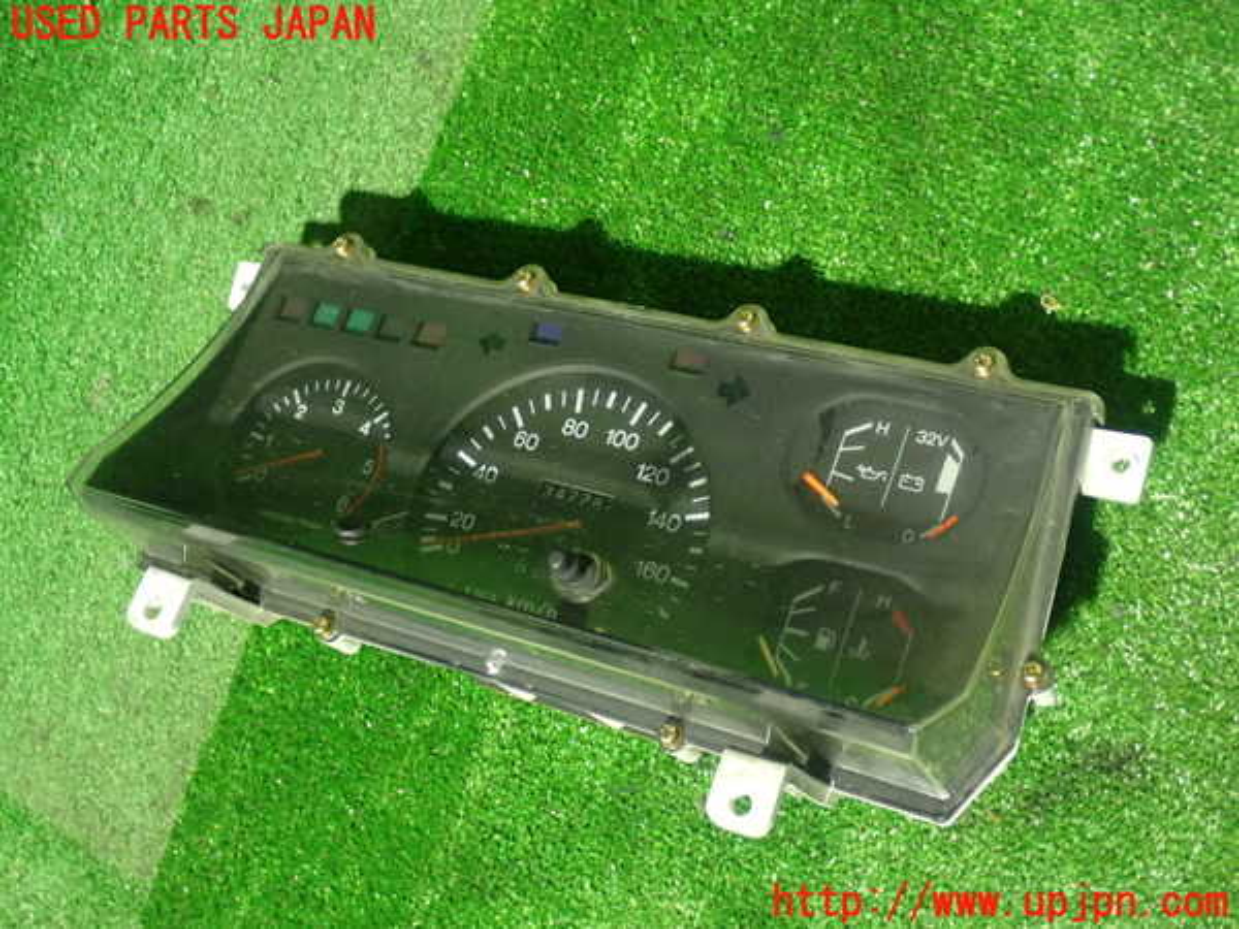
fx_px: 1682
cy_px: 464
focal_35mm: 47
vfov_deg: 30.9
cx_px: 620
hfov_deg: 40.4
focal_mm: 8.4
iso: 800
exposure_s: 1/13
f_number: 3.1
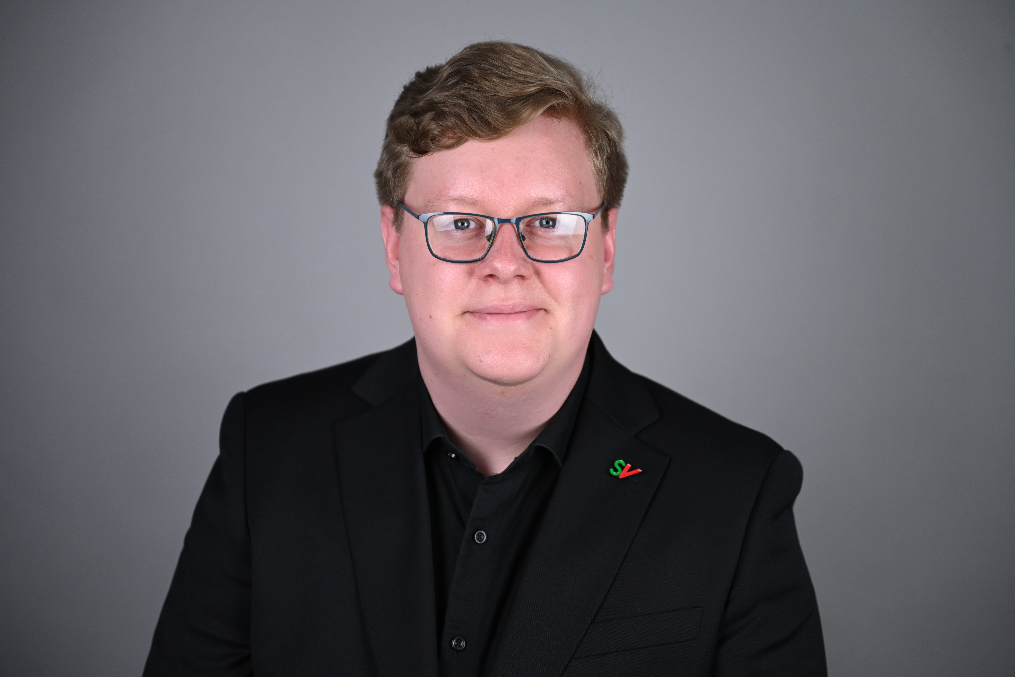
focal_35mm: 70
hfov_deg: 28.8
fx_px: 1973
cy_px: 338
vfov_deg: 19.5
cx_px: 508
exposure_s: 1/160
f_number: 2.8
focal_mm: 70
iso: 320
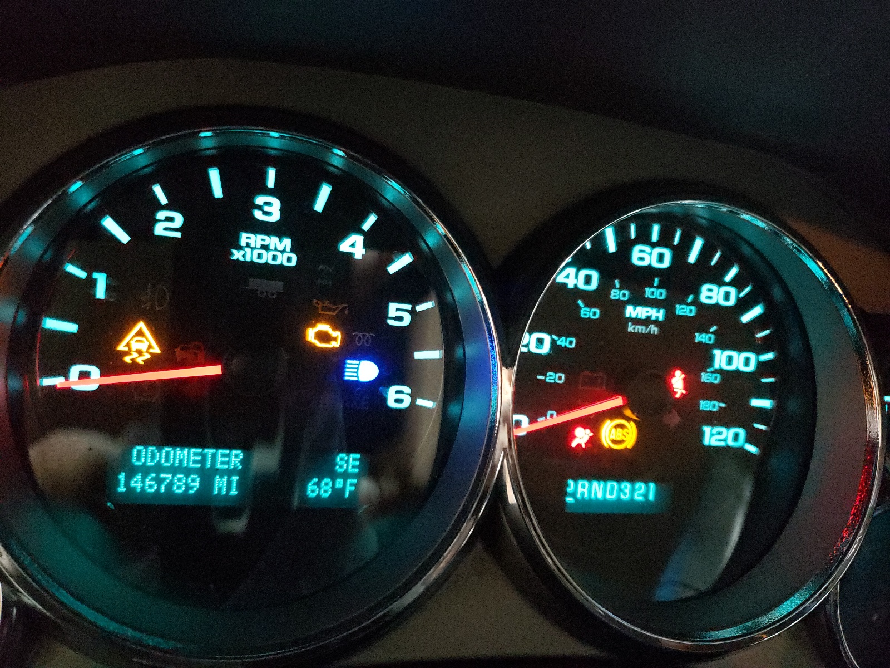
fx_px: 668
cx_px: 445
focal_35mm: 26
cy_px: 334
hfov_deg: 67.3
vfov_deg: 53.1
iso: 1320
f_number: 1.5
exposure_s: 1/24
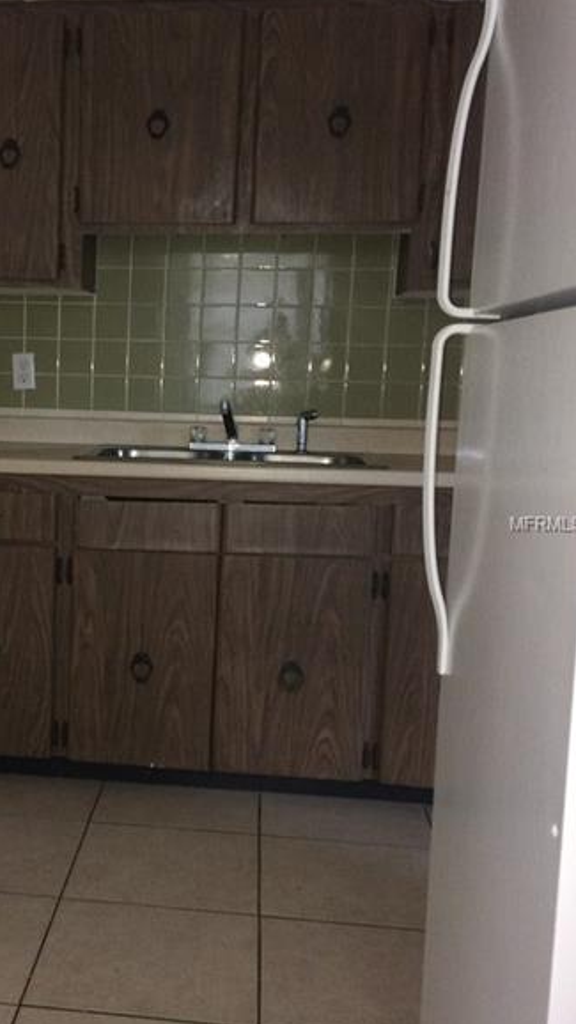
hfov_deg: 27.5
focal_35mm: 42
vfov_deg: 48.4
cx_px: 80
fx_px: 1141
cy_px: 524
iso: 100
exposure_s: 1/17
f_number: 2.2
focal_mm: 4.15
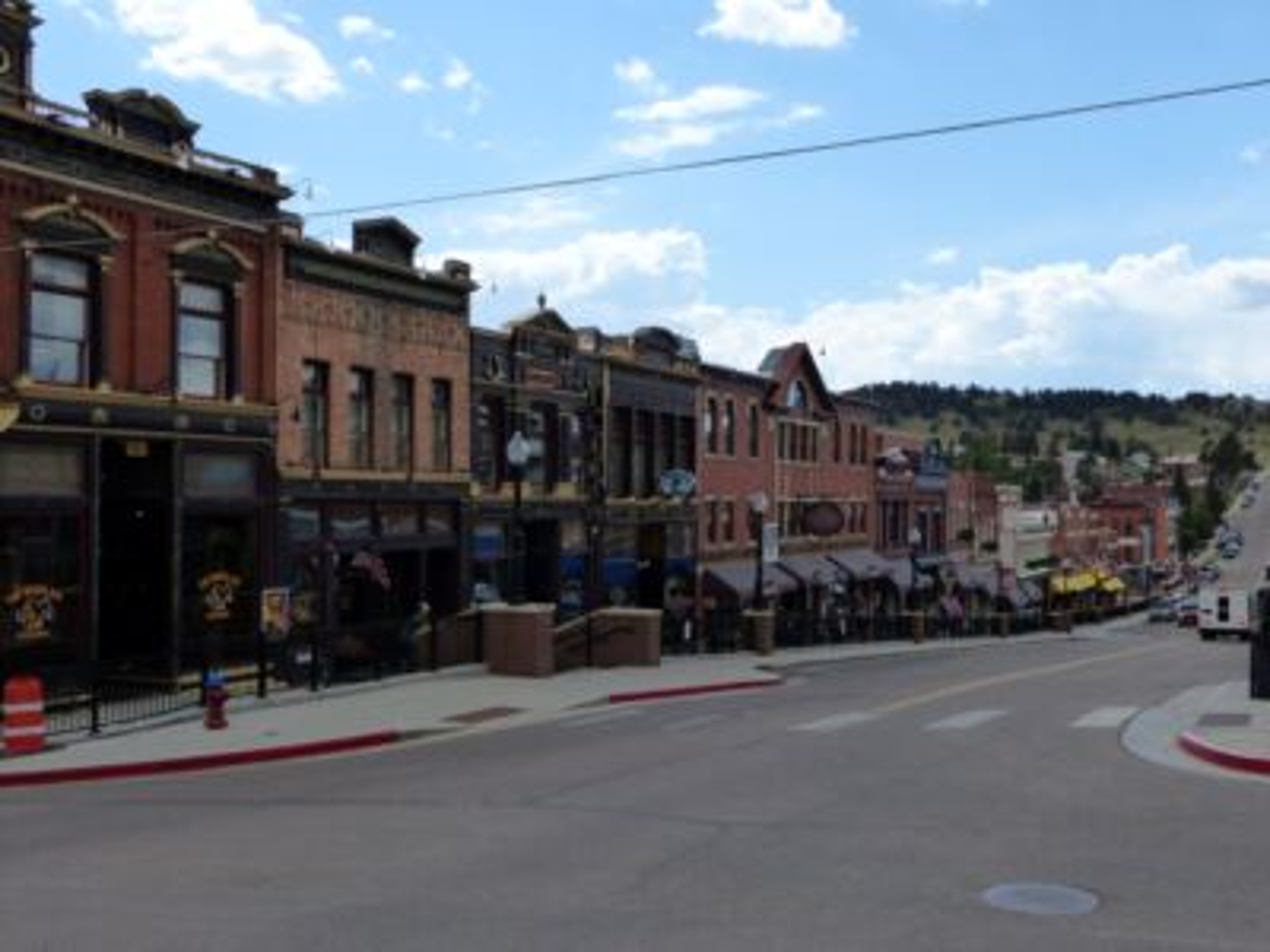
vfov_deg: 36.8
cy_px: 476
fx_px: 1431
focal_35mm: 39
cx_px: 635
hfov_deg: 47.9
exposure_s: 1/800
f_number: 5
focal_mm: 6.8
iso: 200
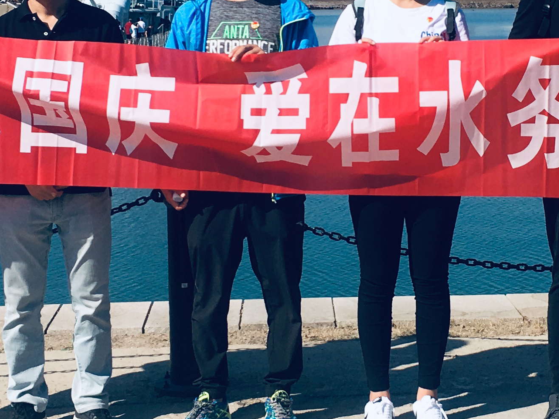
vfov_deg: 16.5
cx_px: 381
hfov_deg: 21.9
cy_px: 102
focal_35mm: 89
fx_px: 1437
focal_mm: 4.15
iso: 25
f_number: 2.2
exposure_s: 1/2024
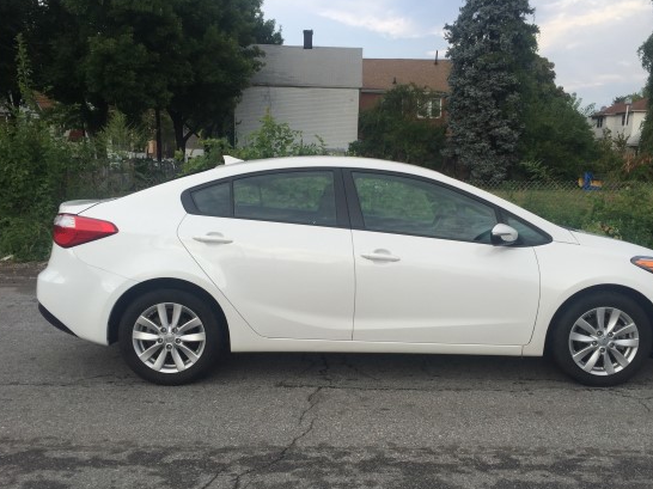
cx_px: 365
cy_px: 274
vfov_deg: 41.7
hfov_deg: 53.8
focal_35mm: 34
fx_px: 641
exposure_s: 1/898
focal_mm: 4.15
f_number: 2.2
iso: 32
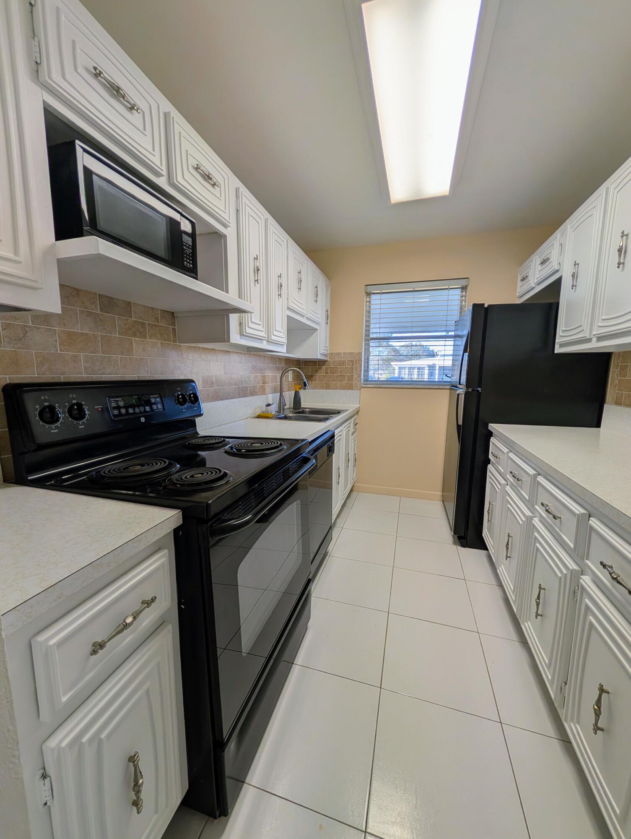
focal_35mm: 12
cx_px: 316
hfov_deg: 94.6
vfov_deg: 110.5
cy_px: 420
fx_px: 291
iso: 45
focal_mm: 2.02
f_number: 1.7
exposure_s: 1/261
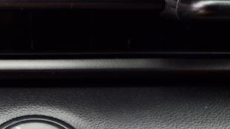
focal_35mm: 59
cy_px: 150
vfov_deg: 19.3
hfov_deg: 34.1
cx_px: 38
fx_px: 360
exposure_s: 1/40
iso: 125
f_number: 1.9
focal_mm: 3.58
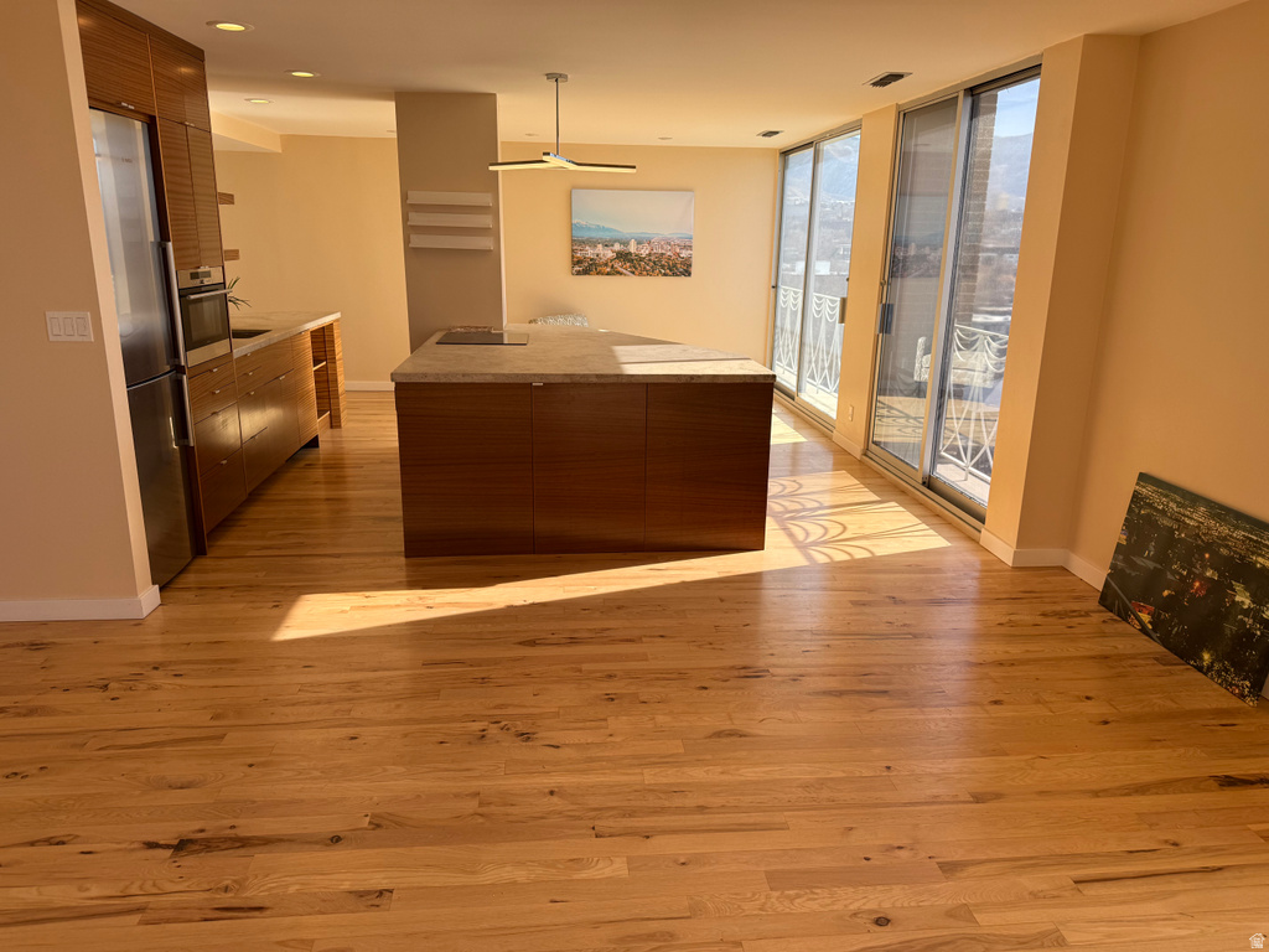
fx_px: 880
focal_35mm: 24
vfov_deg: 56.8
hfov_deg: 71.6
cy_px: 476
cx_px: 634
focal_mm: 6.76
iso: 80
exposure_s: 1/772
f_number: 1.78
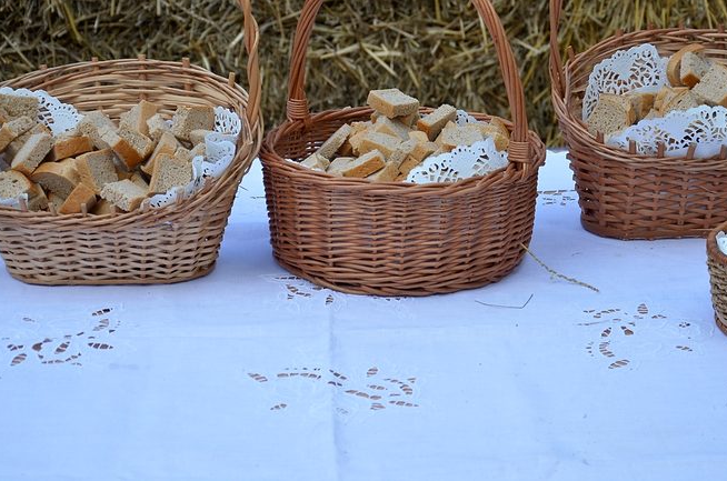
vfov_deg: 12.1
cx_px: 396
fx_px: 2277
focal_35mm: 113
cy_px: 169
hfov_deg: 18.1
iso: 500
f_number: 6.3
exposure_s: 1/640
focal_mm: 58
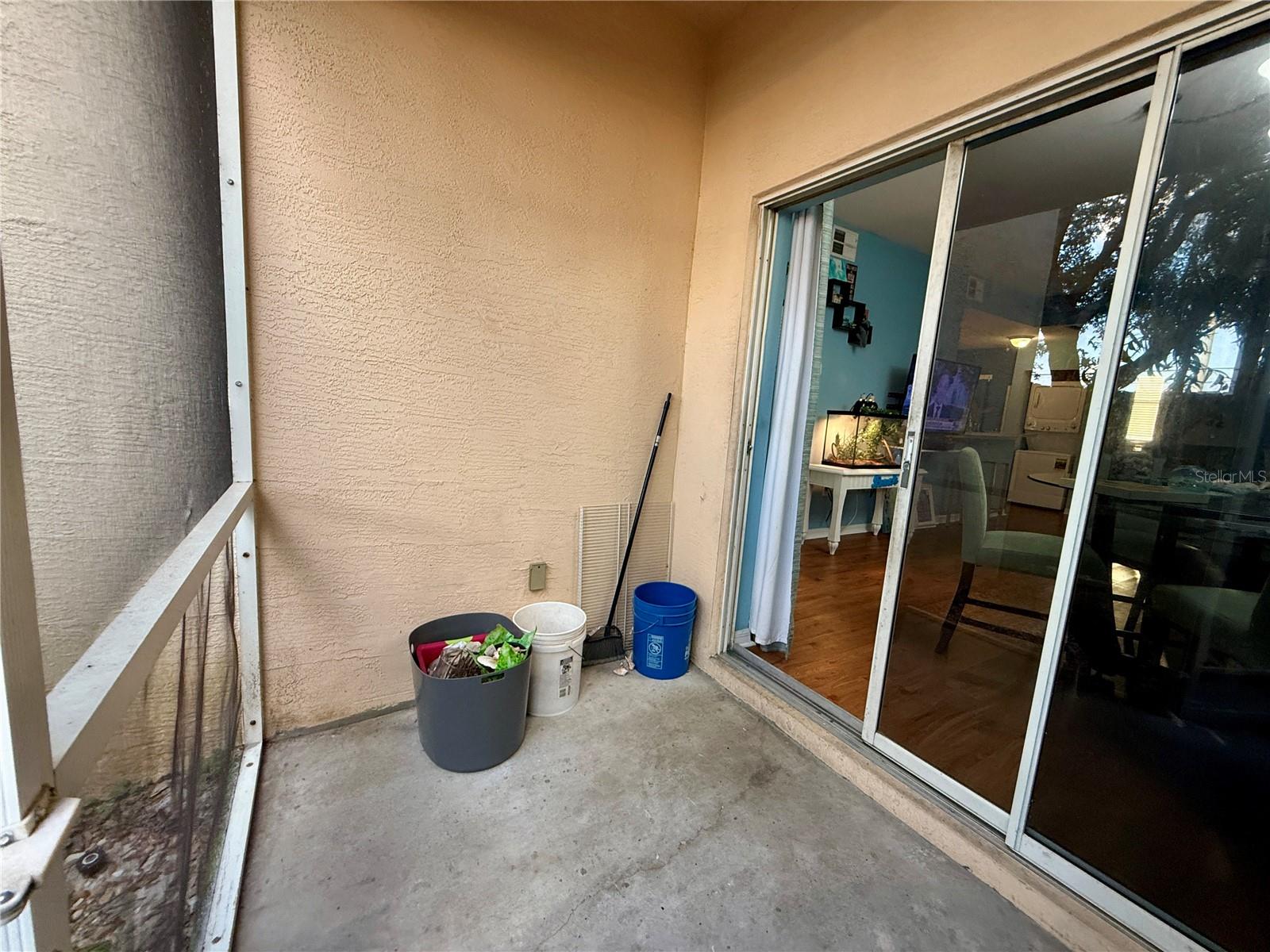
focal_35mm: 14
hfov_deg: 102.1
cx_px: 635
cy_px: 476
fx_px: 514
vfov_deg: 85.7
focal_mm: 2.22
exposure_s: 1/60
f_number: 2.2
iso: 250
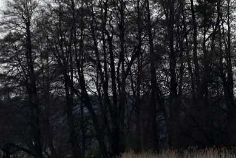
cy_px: 69
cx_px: 69
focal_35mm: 1157
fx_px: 7590
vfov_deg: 1.2
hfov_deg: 1.8
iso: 280
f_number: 5.6
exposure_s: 1/1000
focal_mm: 300
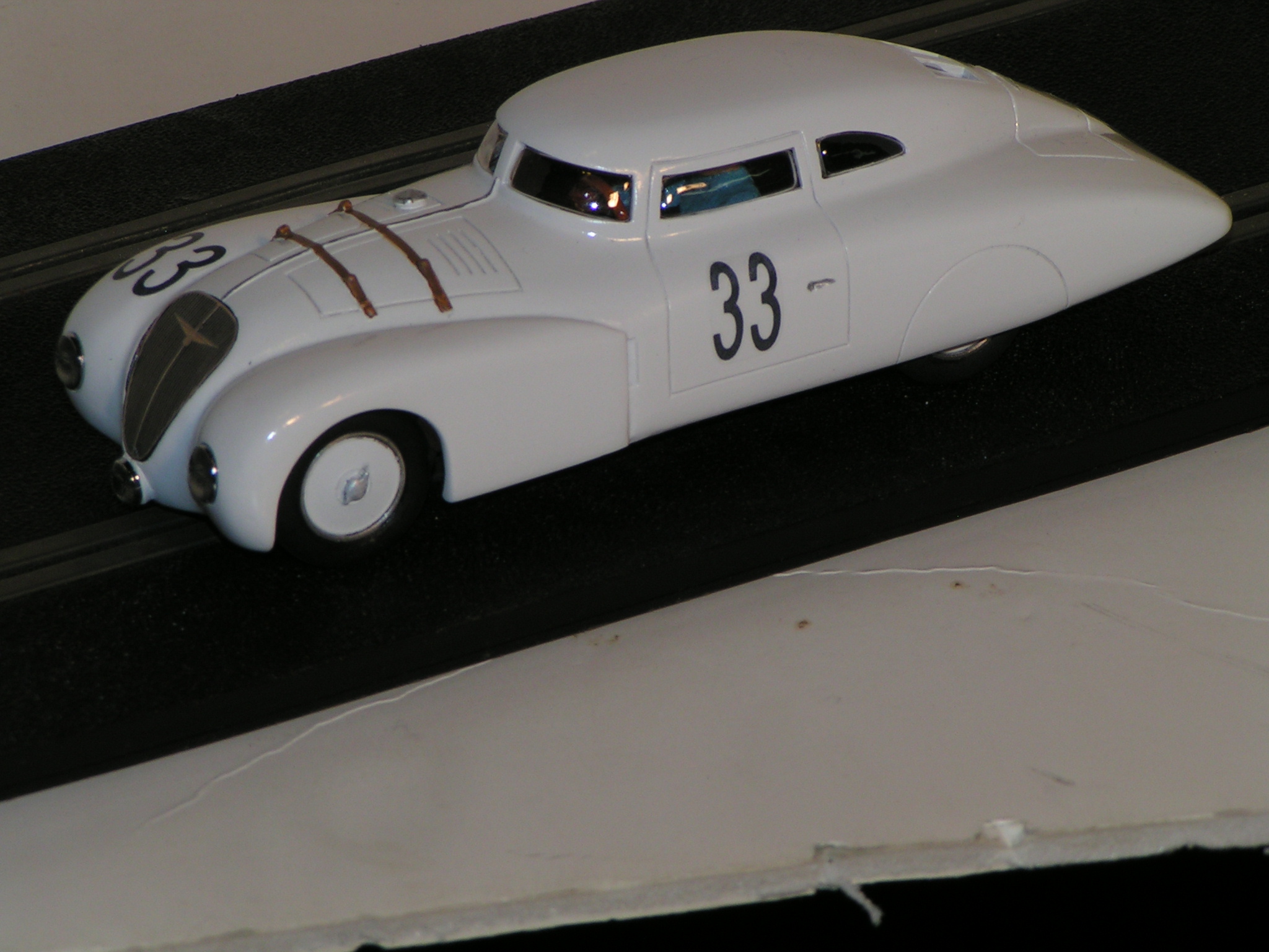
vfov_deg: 7.2
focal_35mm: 206
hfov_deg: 9.6
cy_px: 476
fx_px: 7552
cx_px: 634
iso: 50
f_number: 5.6
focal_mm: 31.5
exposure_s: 1/250
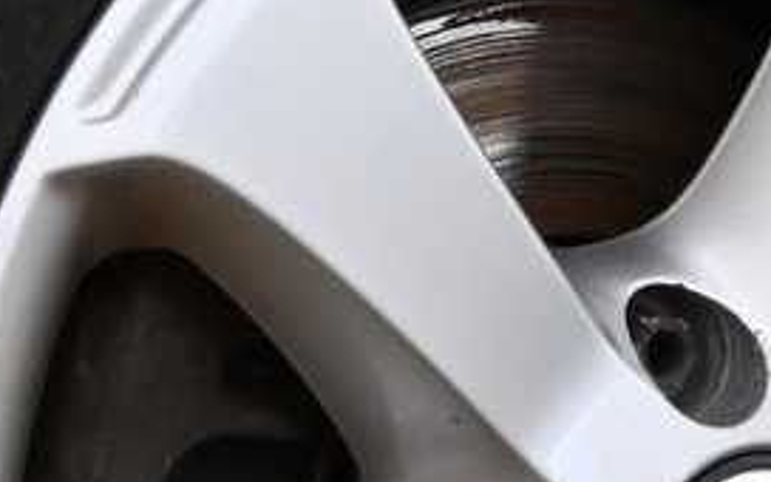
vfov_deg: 7.0
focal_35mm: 187
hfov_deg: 11.2
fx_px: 3920
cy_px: 508
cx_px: 439
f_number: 3.8
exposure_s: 1/30
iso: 1250
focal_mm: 20.5
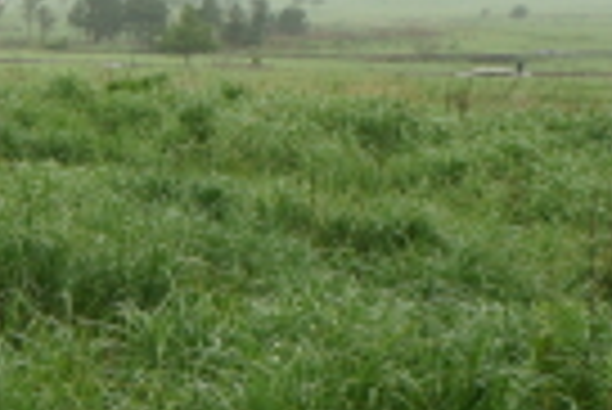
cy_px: 99
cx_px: -806
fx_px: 1923
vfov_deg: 12.1
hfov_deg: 13.7
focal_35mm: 113
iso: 160
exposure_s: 1/60
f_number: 8
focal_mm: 10
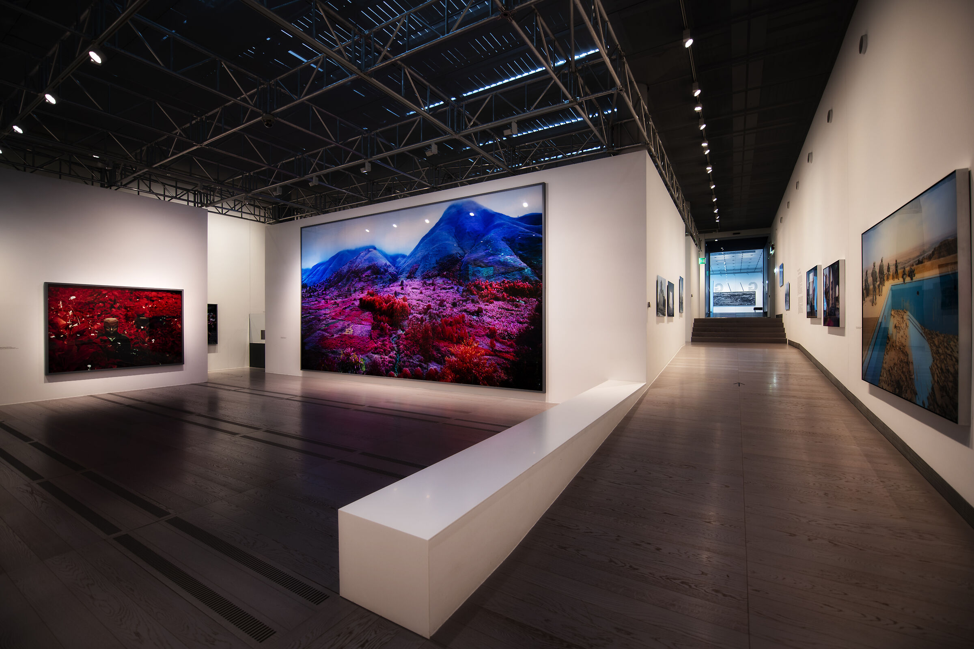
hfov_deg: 104.3
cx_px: 487
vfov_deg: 81.2
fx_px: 379
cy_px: 324
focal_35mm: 14
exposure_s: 1/15
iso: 100
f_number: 2.8
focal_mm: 14
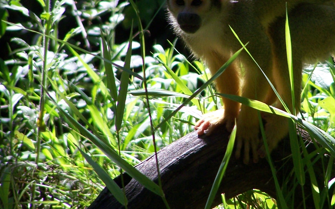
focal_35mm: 721
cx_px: 271
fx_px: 6583
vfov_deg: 1.8
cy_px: 48
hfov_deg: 2.9
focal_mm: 63
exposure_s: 1/400
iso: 80
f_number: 3.7
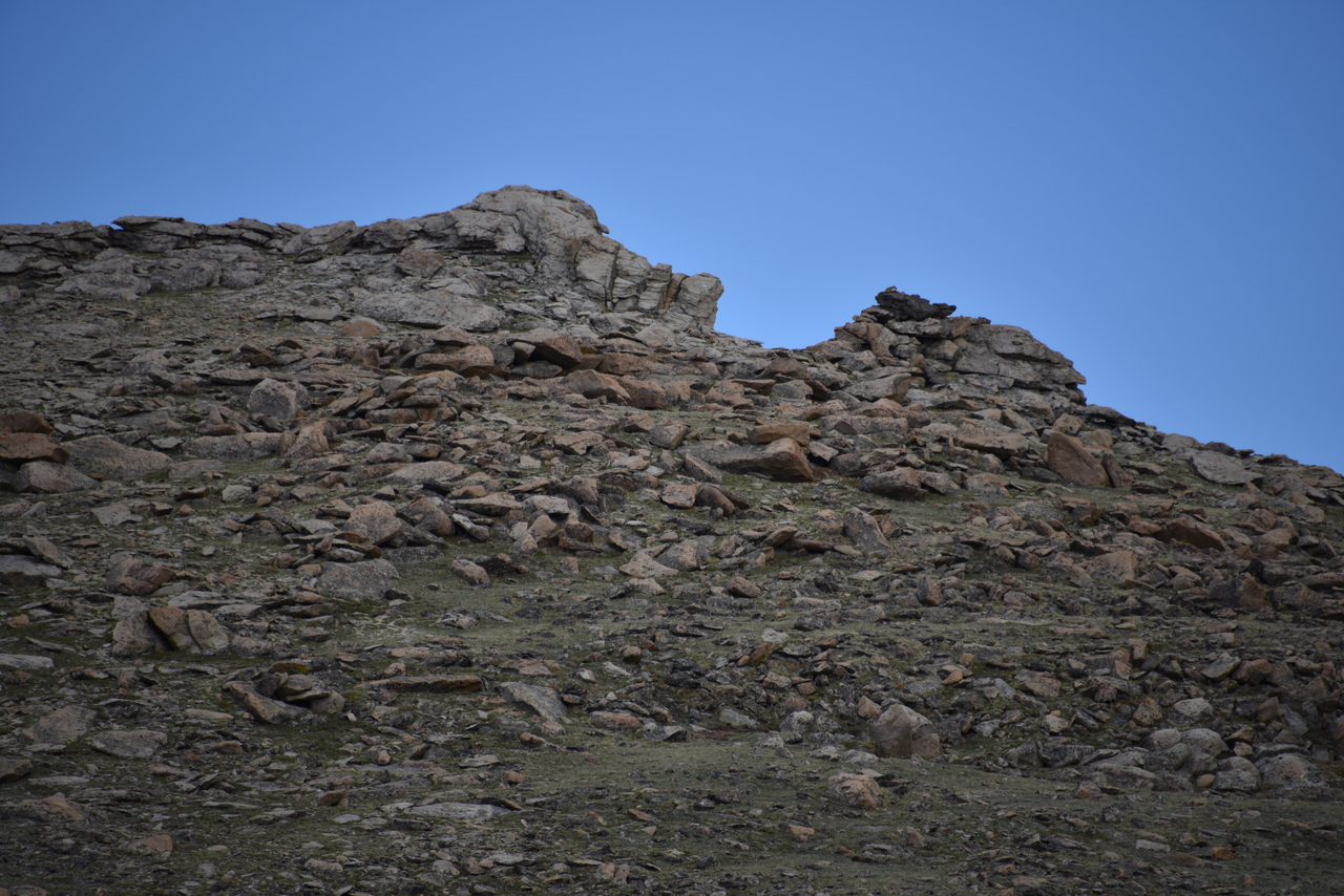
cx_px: 672
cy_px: 448
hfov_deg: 6.9
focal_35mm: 300
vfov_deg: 4.6
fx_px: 11202
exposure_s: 1/640
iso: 140
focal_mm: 300
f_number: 5.6
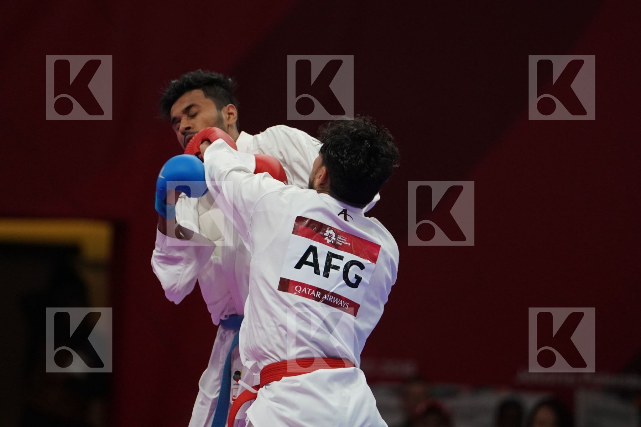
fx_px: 7175
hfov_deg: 5.1
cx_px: 320
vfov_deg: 3.4
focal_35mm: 403
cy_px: 214
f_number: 4
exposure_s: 1/1000
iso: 2500
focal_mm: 269
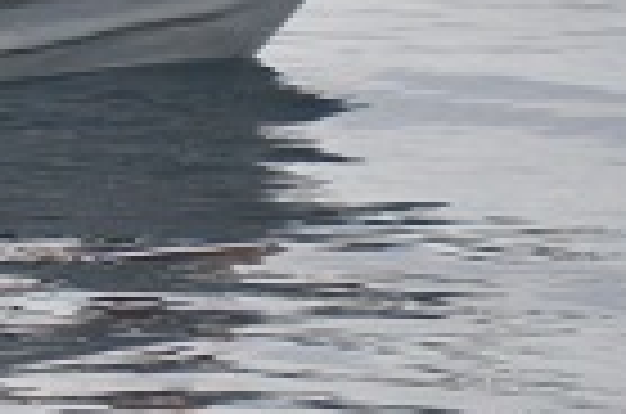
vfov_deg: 1.4
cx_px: -1121
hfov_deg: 2.1
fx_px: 16917
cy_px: -531
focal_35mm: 975
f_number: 6.3
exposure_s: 1/640
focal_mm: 105
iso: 400
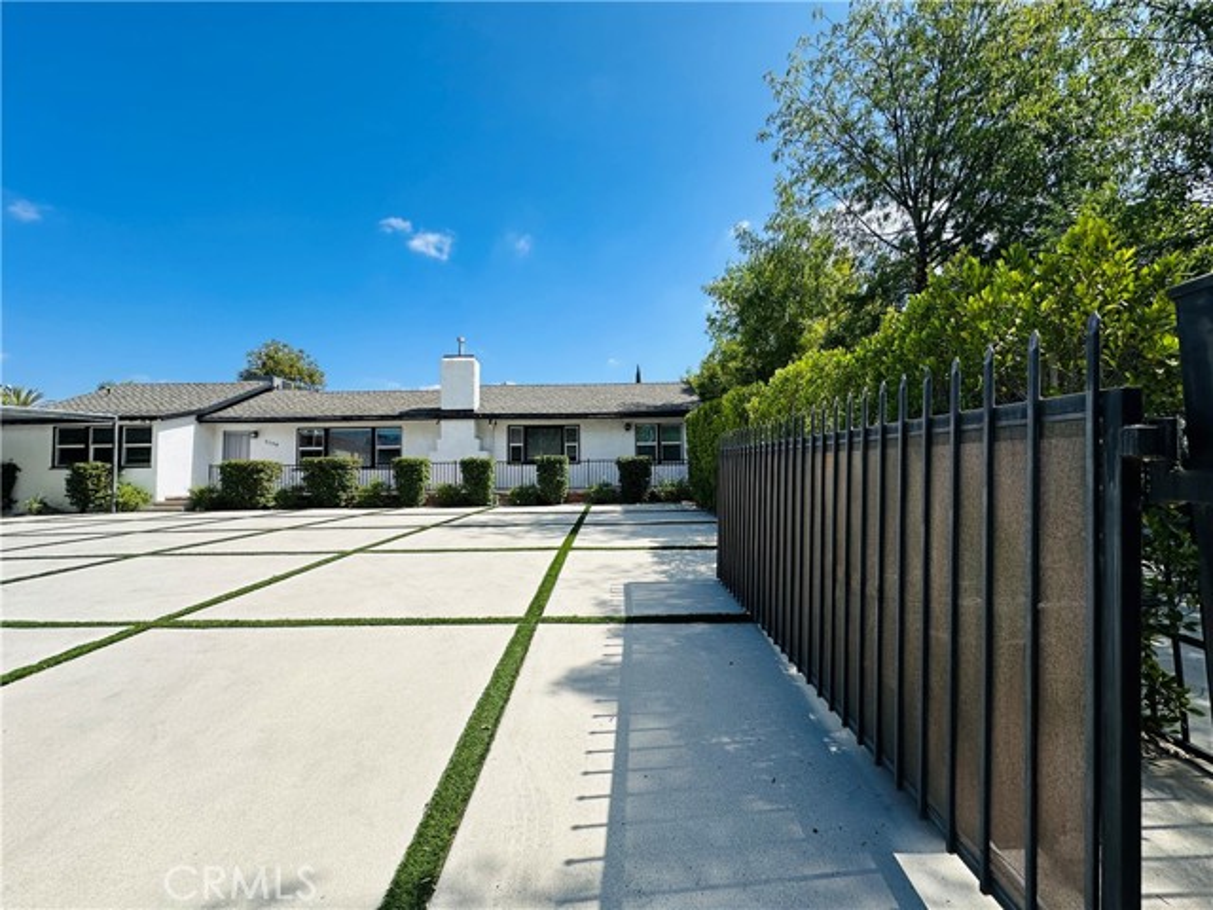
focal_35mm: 14
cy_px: 455
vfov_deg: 85.7
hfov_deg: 102.1
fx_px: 491
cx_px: 606
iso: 50
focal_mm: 2.22
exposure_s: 1/1916
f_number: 2.2
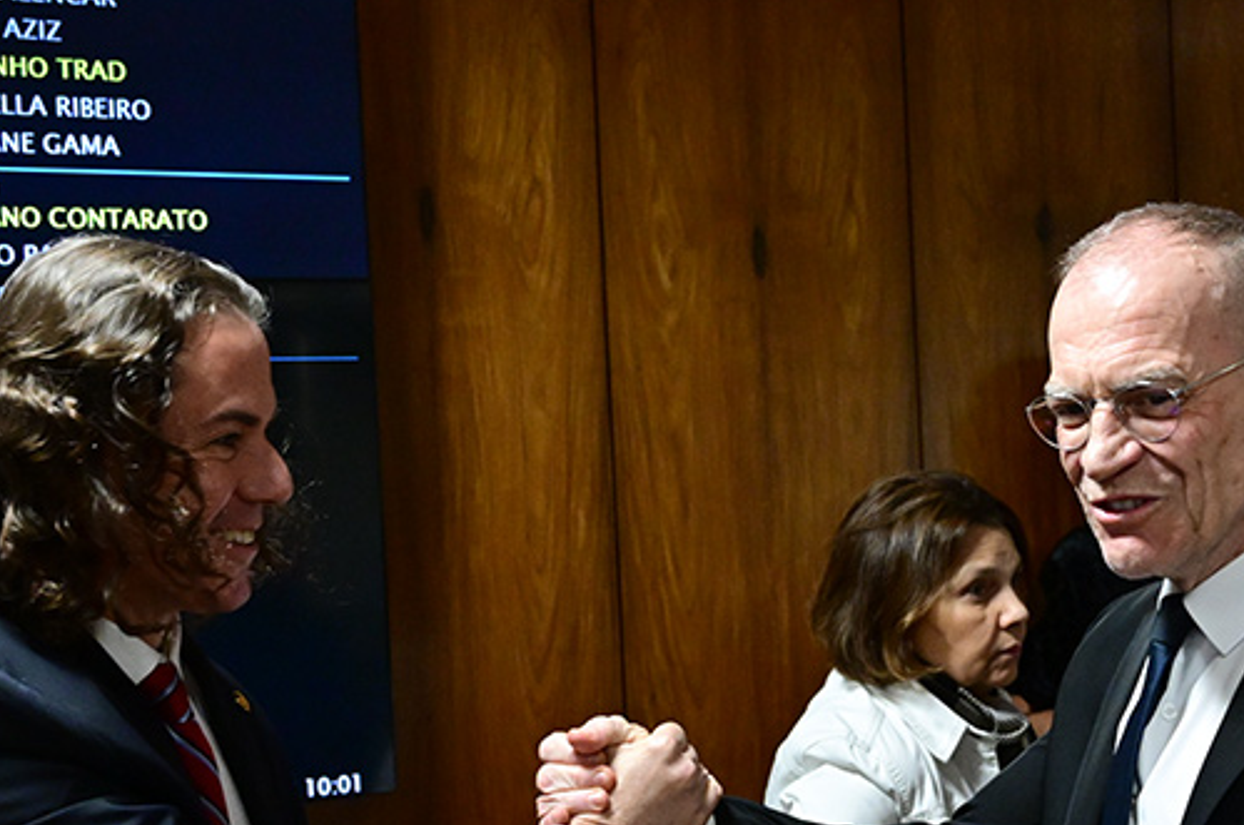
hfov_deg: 32.3
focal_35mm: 62
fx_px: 2139
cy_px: 653
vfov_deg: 21.6
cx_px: 783
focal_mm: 24
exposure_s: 1/250
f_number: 3.5
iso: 4000
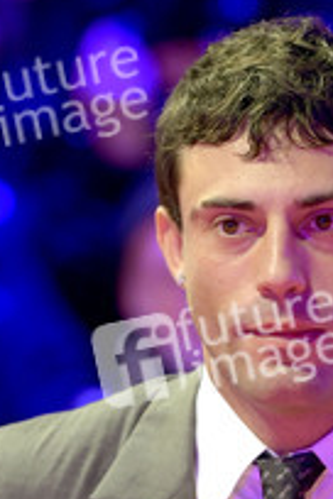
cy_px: 472
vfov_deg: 6.0
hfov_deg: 4.0
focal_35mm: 343
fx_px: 4759
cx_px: 289
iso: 1600
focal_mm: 175
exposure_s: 1/250
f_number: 4
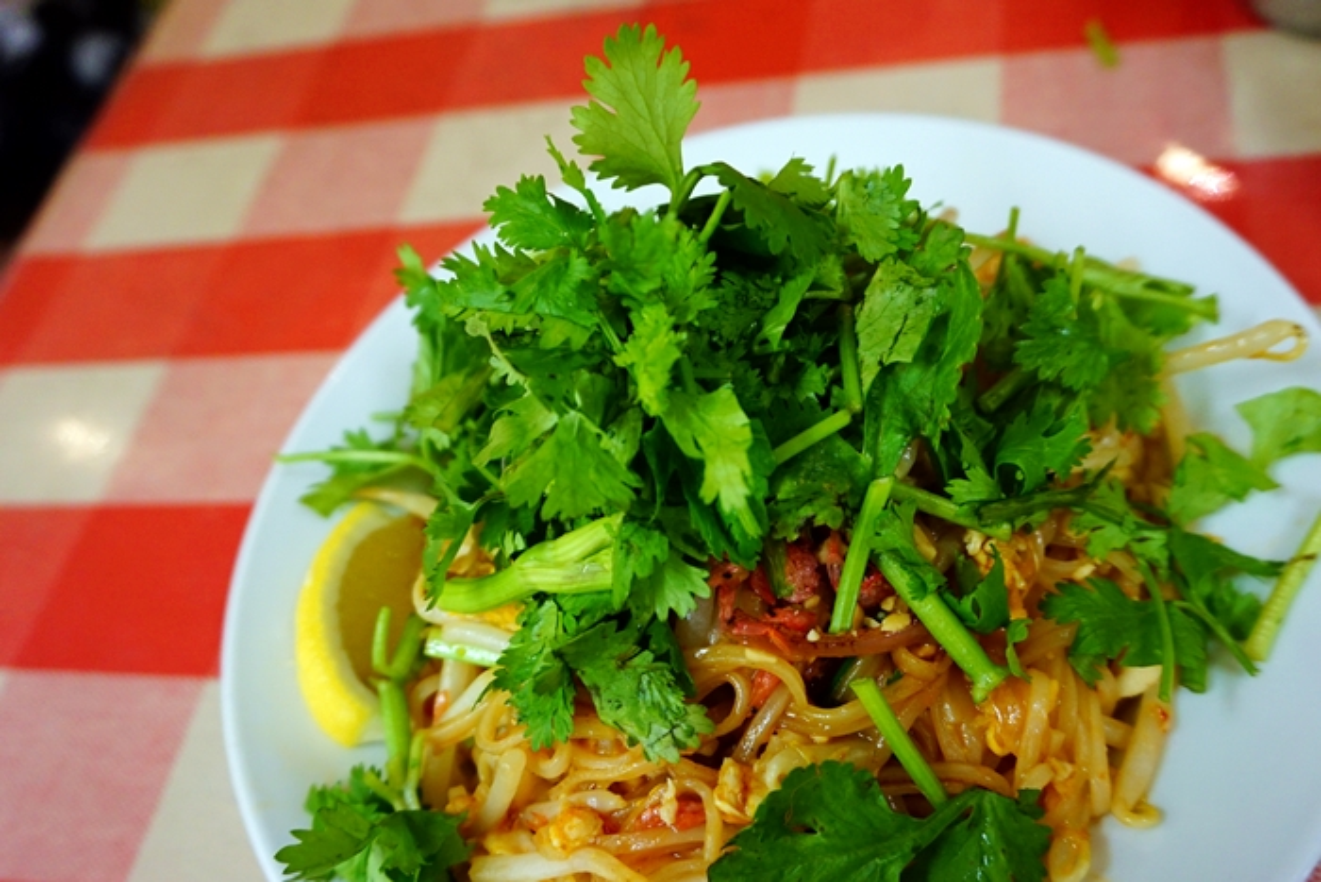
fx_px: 881
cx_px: 660
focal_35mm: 24
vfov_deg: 53.2
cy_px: 441
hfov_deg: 73.7
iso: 640
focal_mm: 16
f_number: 3.5
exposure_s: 1/60
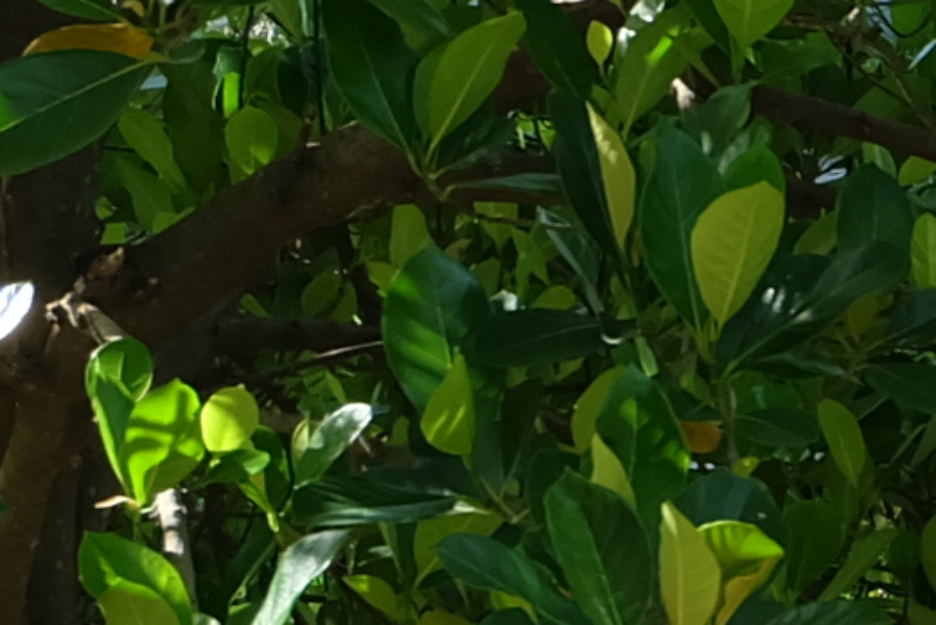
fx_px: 6035
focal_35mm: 232
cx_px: 2837
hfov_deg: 7.7
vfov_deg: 5.9
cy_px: 867
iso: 400
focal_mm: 23.2
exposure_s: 1/150
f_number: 7.1
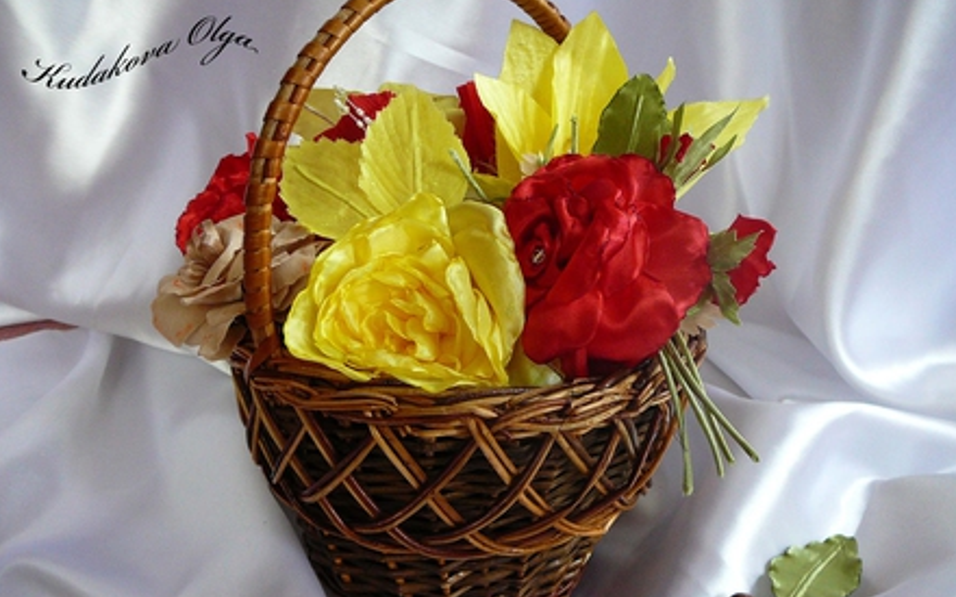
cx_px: 469
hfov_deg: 51.5
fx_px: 990
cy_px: 360
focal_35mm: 38
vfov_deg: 33.5
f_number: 2.8
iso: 200
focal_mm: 5.2
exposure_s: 1/25
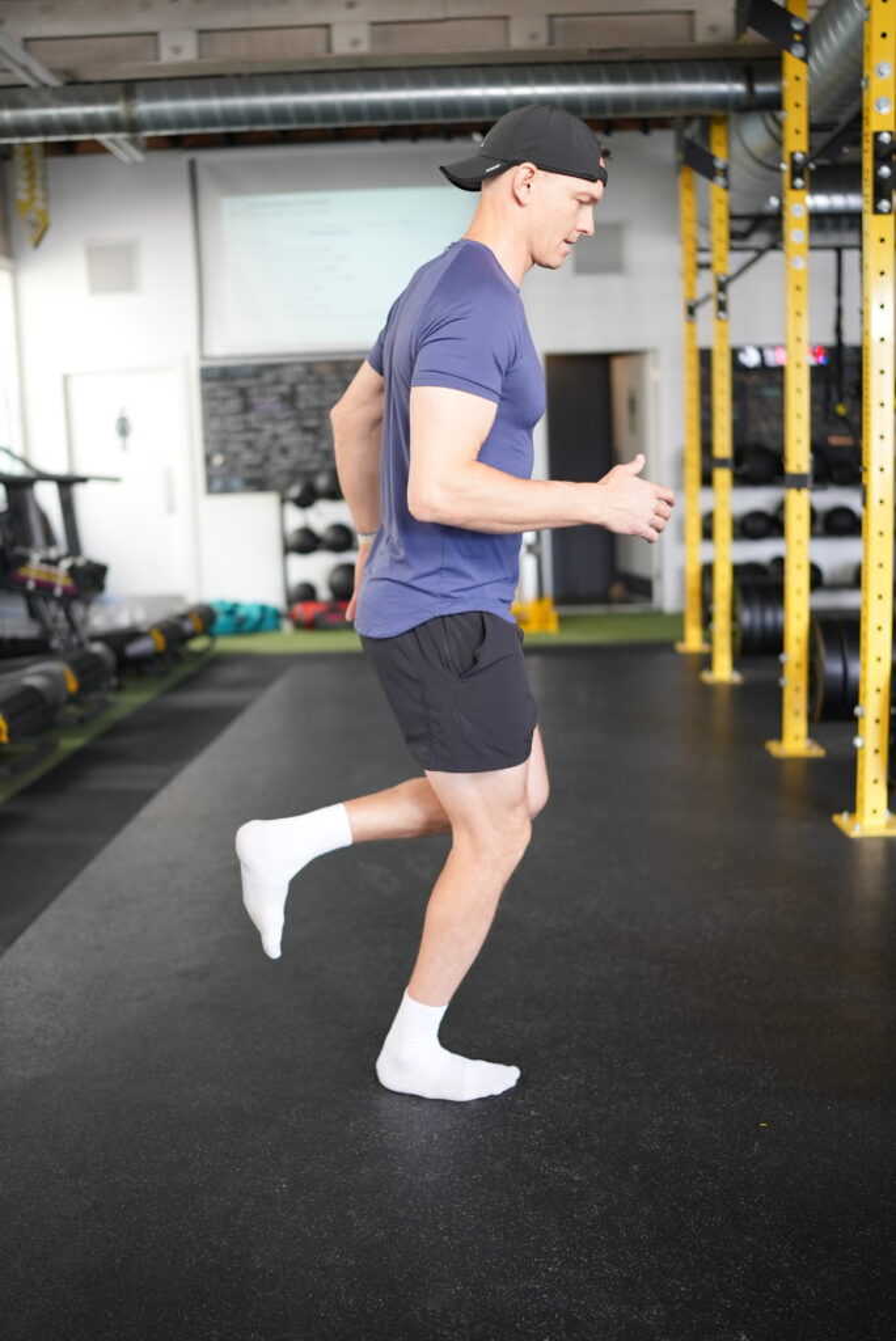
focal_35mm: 35
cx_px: 448
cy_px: 670
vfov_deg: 54.4
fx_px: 1305
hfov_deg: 37.9
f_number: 1.4
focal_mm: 35
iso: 500
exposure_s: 1/250
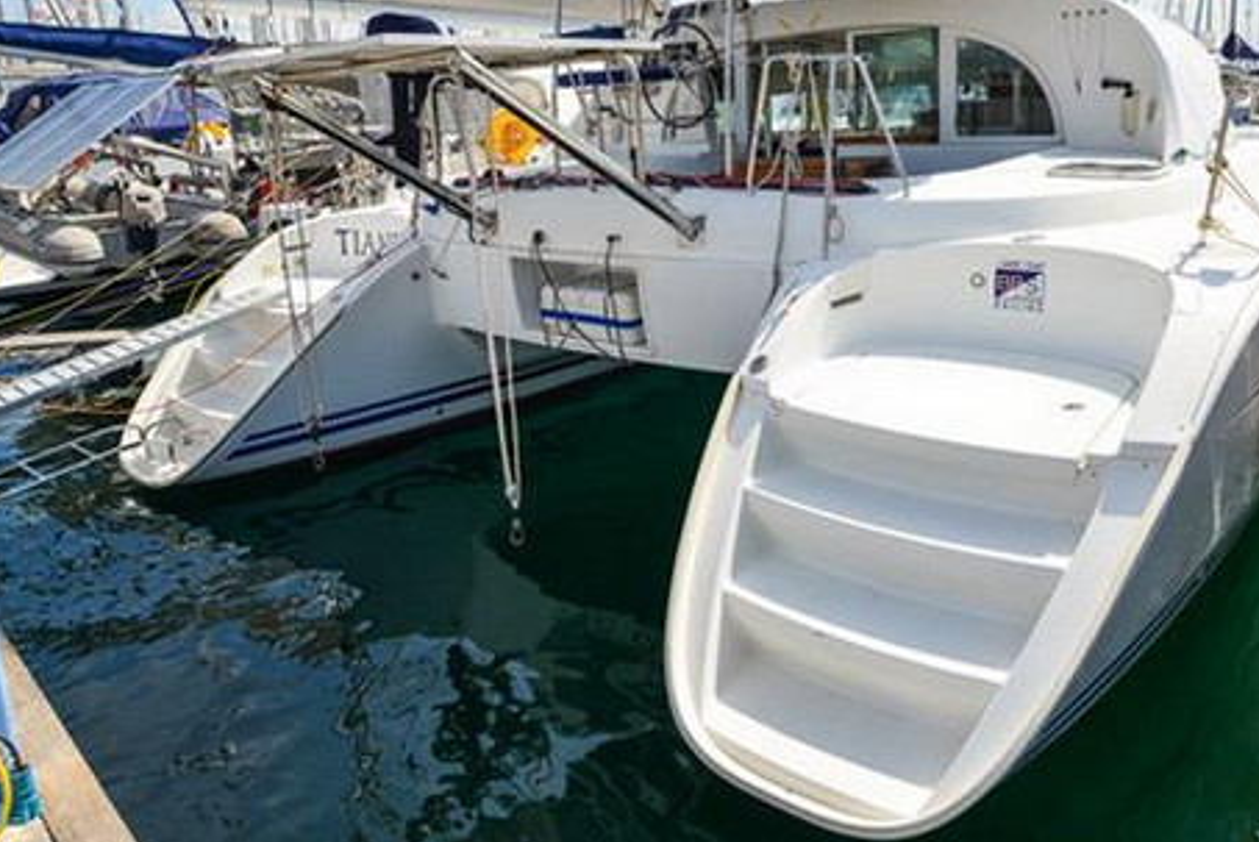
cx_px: 756
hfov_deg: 68.6
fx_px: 910
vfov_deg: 49.1
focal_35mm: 26
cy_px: 307
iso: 250
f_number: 10
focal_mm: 19
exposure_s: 1/400
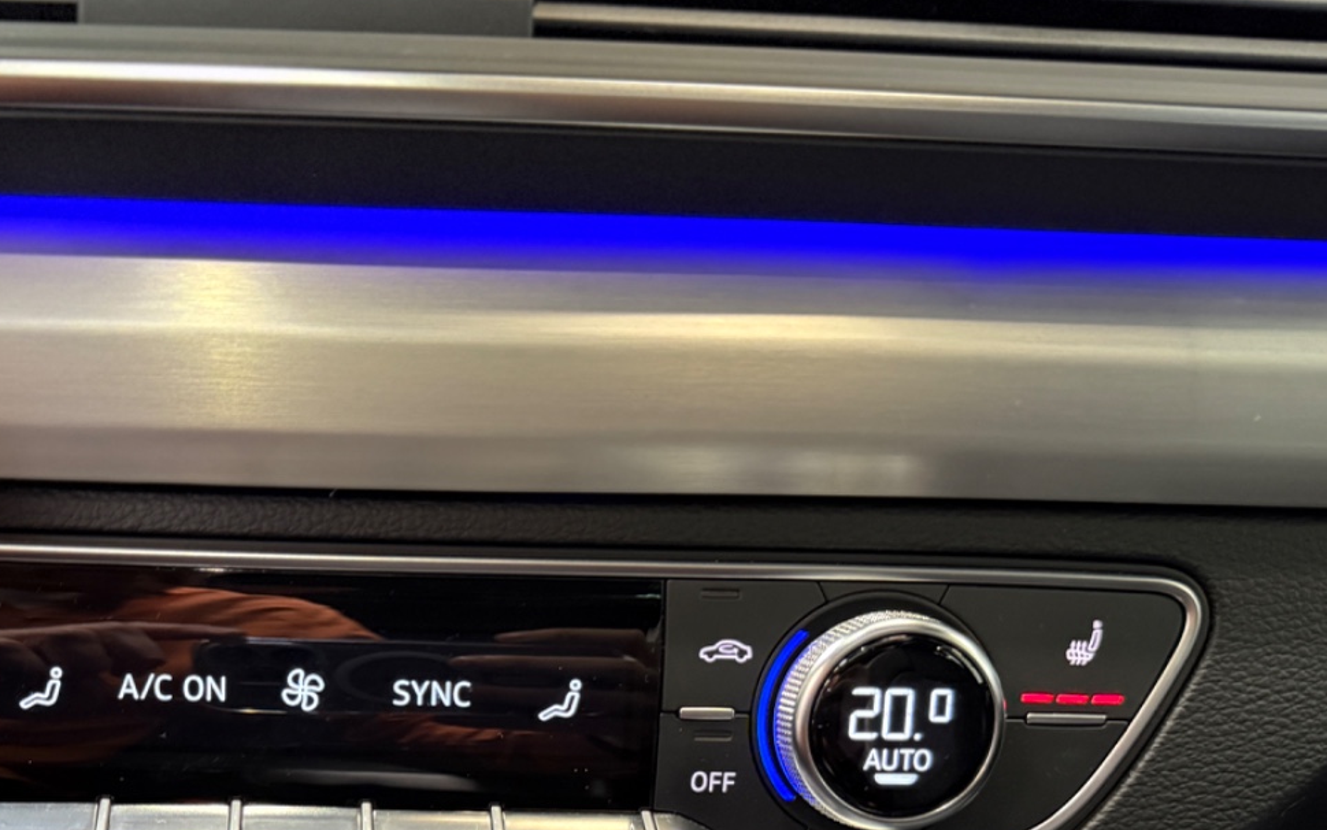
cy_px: 790
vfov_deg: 29.0
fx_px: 1519
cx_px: 352
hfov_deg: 45.7
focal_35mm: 42
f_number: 1.78
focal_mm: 6.76
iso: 640
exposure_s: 1/33
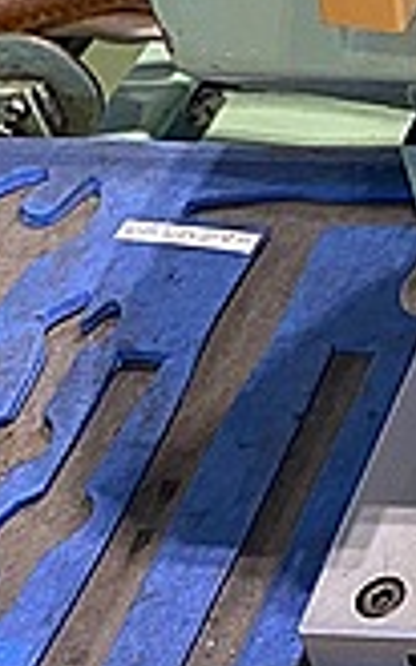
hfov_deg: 10.1
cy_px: -186
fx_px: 1943
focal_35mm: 107
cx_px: 1111
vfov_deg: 18.2
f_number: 1.8
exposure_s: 1/57
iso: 250
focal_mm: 4.25
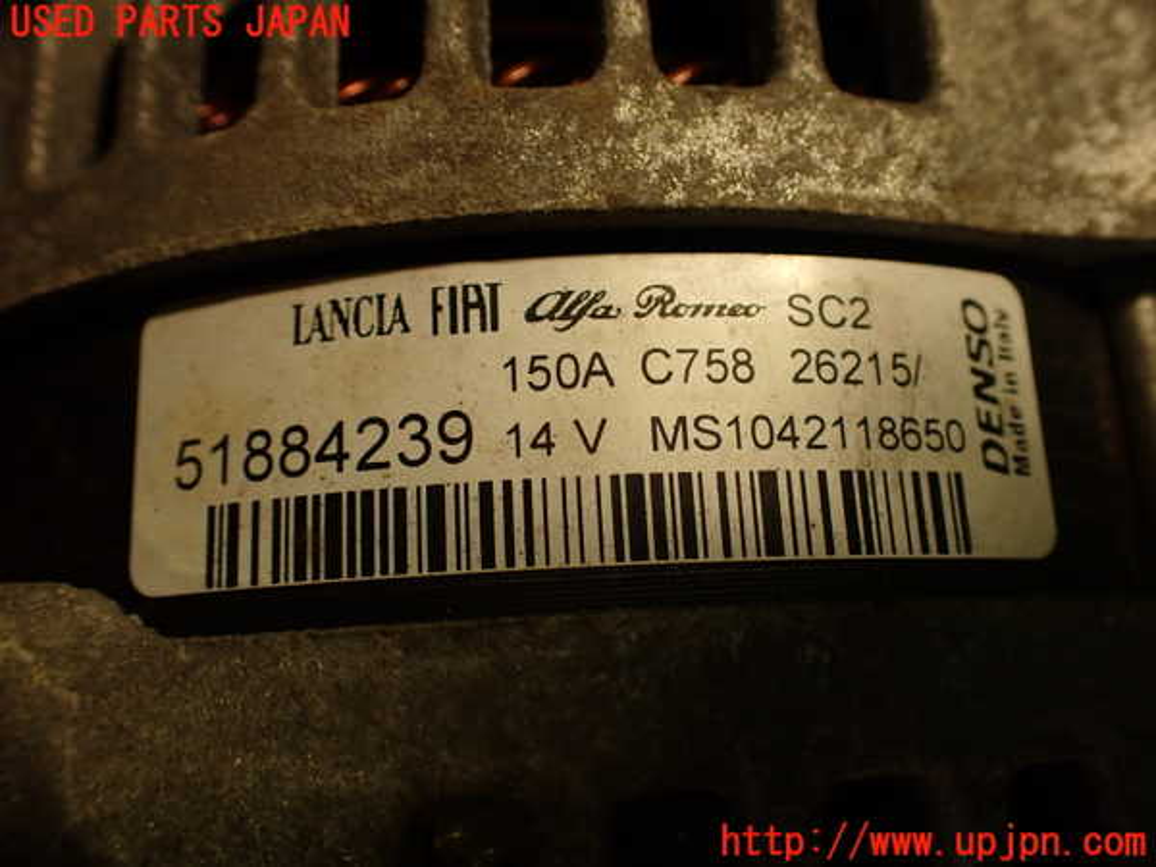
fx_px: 1069
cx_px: 578
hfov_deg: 56.8
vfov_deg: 44.2
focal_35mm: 32
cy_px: 434
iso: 200
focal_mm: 5.79
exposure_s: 1/60
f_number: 2.4
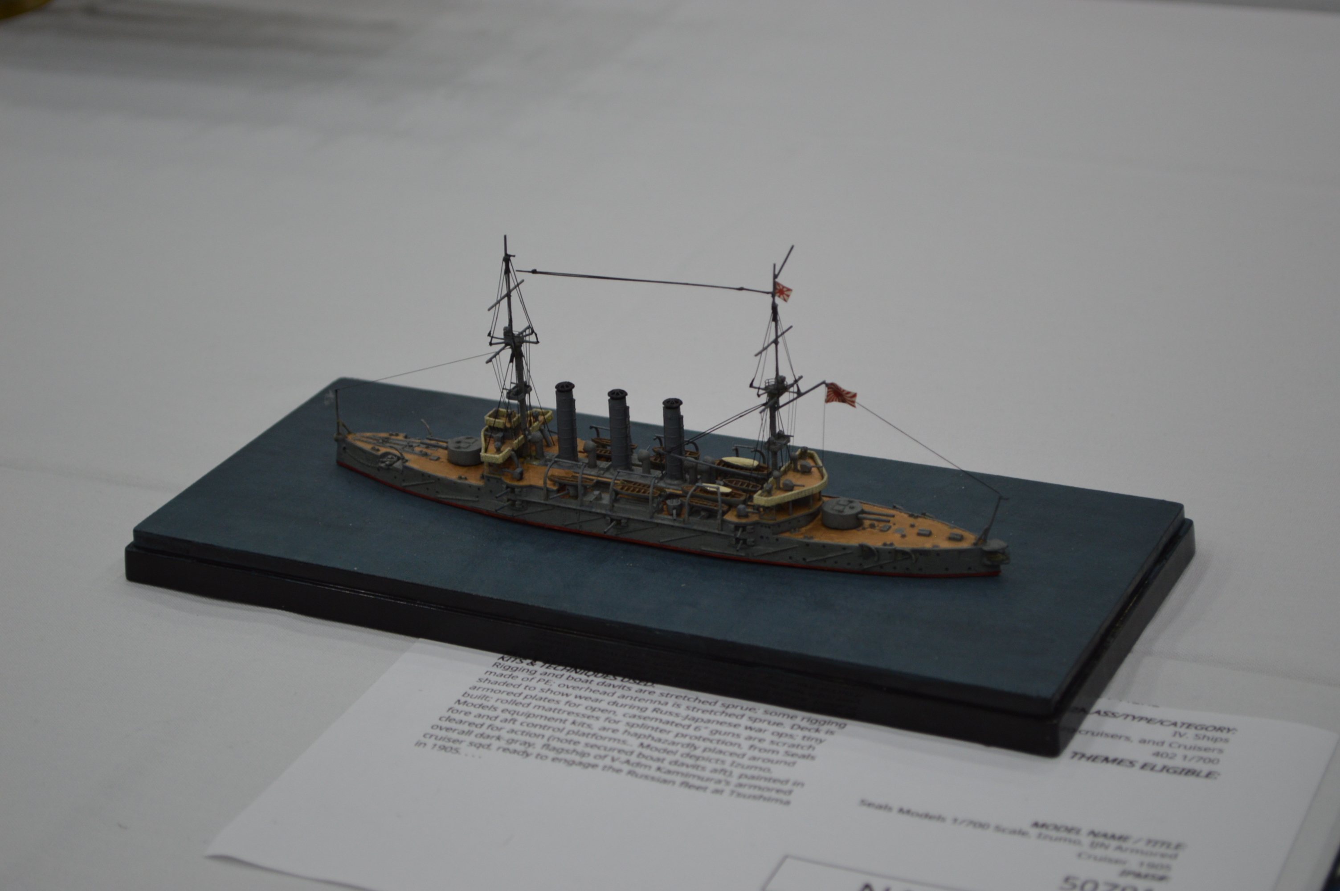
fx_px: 3068
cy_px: 446
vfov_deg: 16.5
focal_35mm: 82
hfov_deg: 24.6
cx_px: 670
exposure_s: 1/60
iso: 400
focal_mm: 55
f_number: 5.6
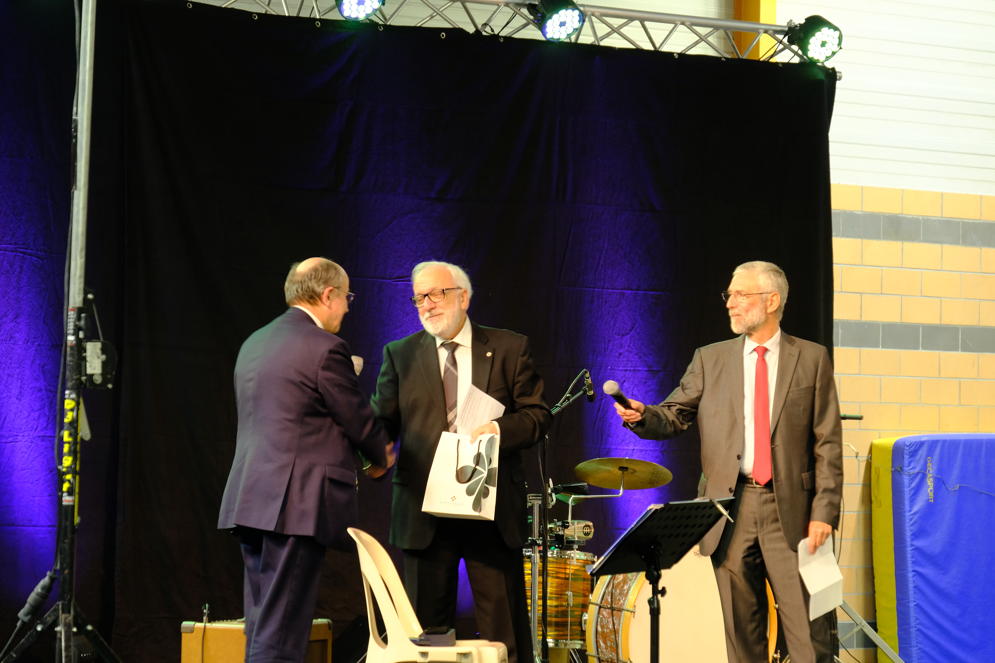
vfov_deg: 11.6
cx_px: 498
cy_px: 332
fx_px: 3261
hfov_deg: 17.3
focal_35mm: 118
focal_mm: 78.7
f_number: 5.3
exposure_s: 1/25
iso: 800
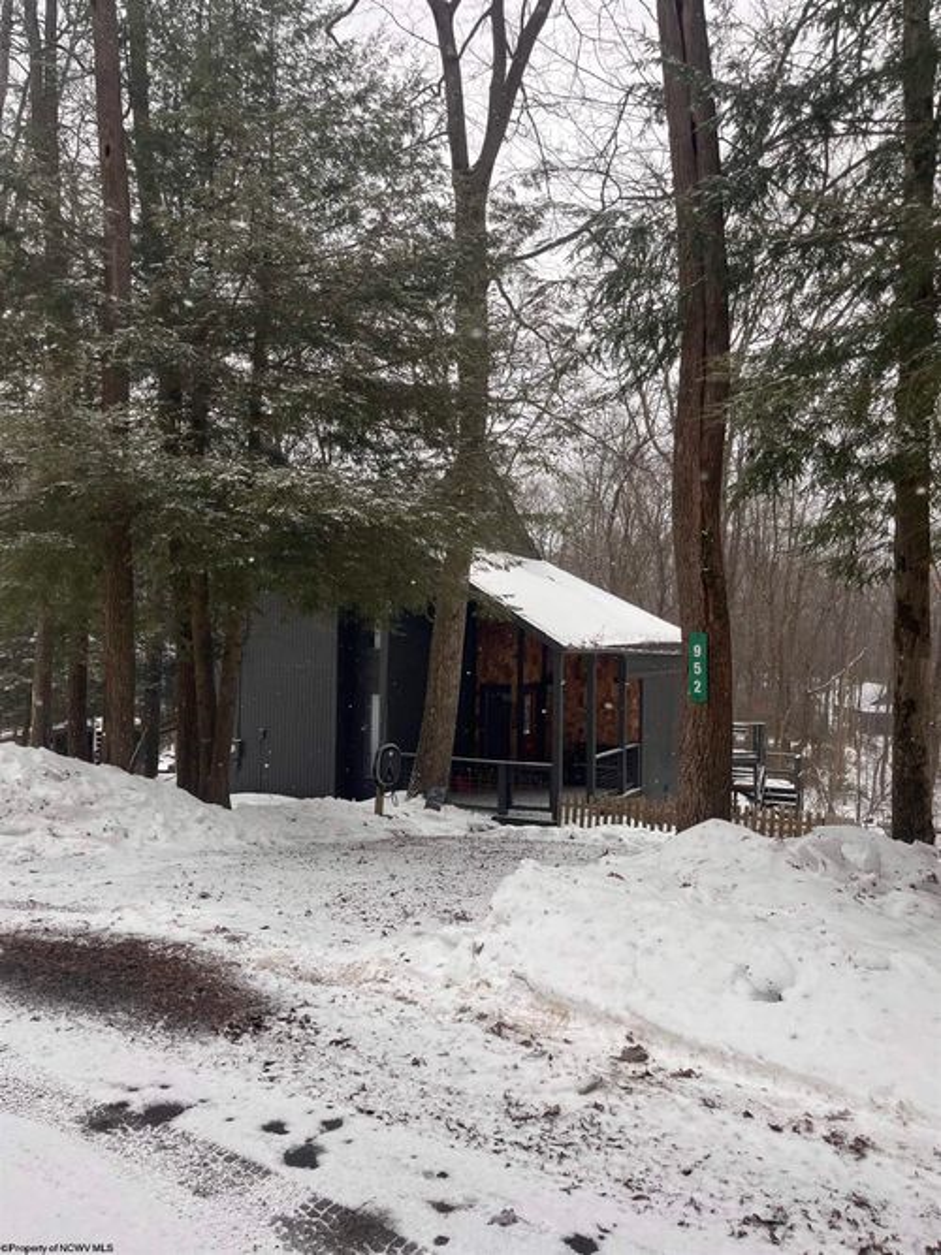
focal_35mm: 26
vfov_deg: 67.3
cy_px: 628
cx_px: 470
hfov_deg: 53.0
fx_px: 943
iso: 50
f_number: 1.6
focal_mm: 5.1
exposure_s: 1/355
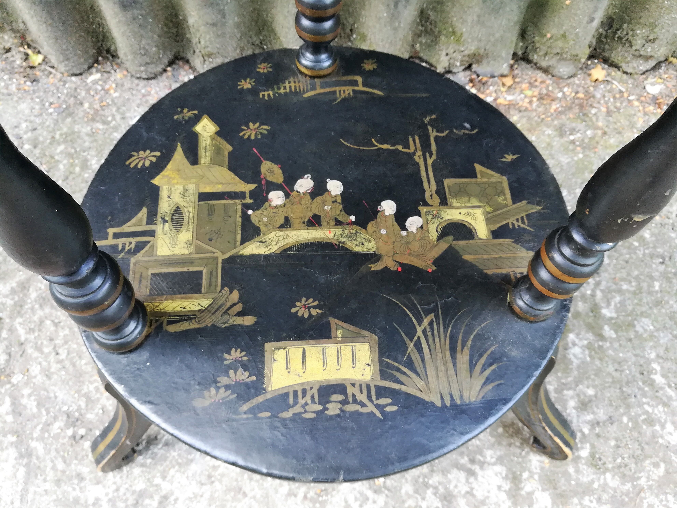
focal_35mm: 26
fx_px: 508
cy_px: 254
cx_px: 338
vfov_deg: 53.1
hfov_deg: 67.3
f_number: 2.2
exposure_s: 1/33.3
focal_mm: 3.83
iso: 100
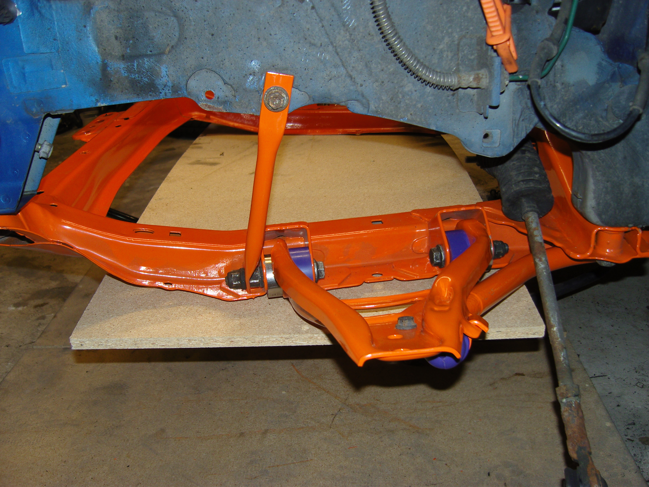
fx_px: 637
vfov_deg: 41.8
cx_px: 324
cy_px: 244
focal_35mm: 34
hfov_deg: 54.0
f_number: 2.8
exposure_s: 1/40
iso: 100
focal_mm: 7.3
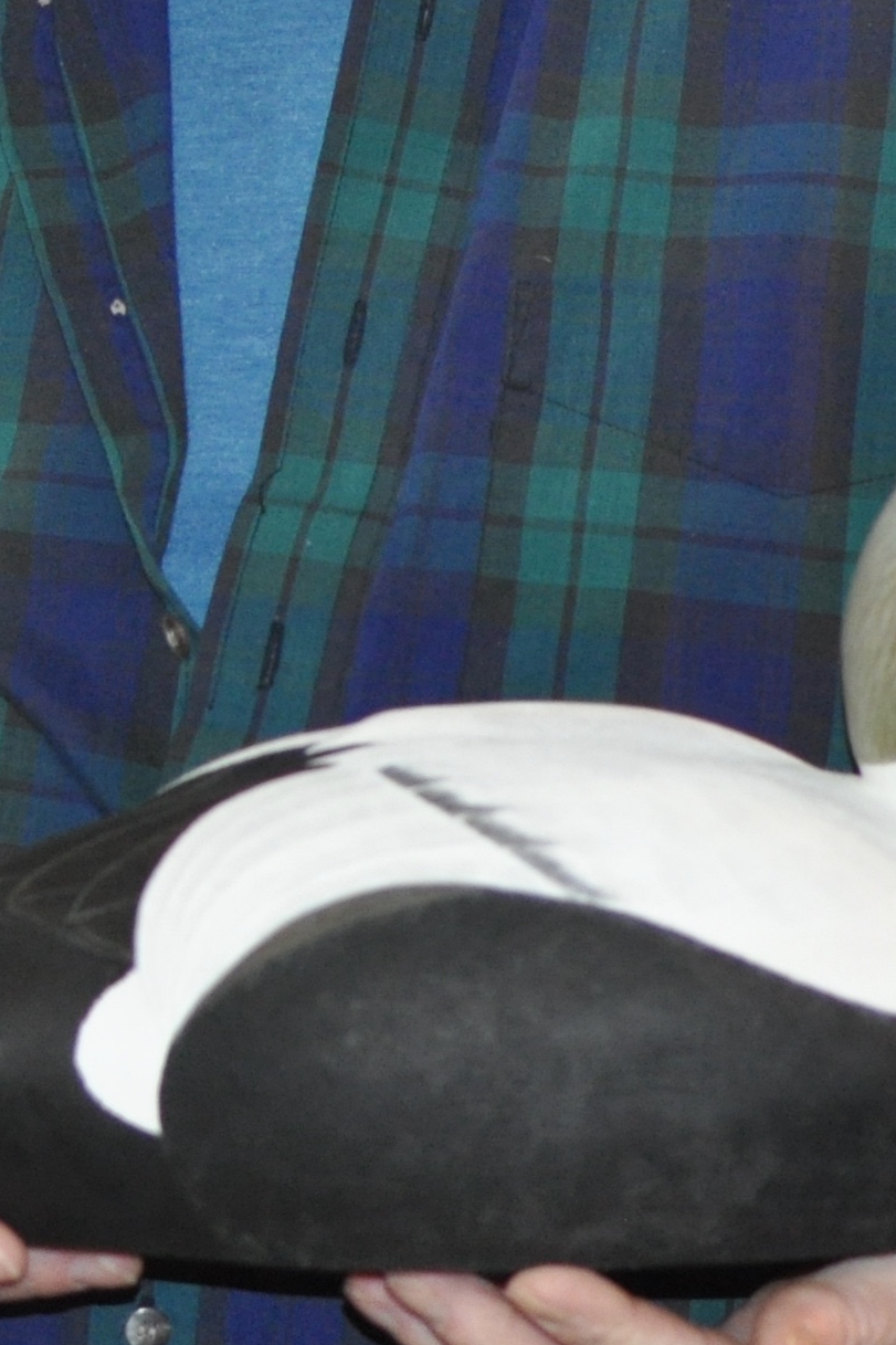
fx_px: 6899
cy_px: -111
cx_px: -331
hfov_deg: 7.3
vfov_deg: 11.0
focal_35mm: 185
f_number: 2.8
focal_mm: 35
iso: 800
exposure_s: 1/60
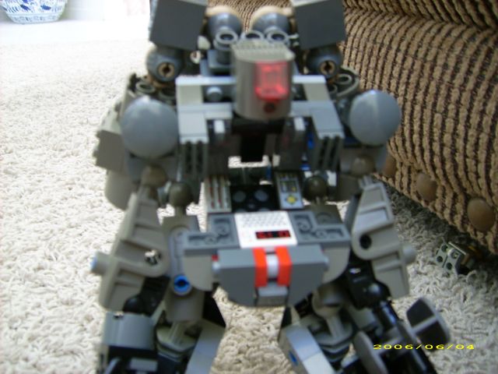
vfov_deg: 40.7
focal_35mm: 35
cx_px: 249
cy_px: 187
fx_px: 504
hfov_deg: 52.6
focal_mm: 5.95
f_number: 2.8
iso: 50
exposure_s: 1/6
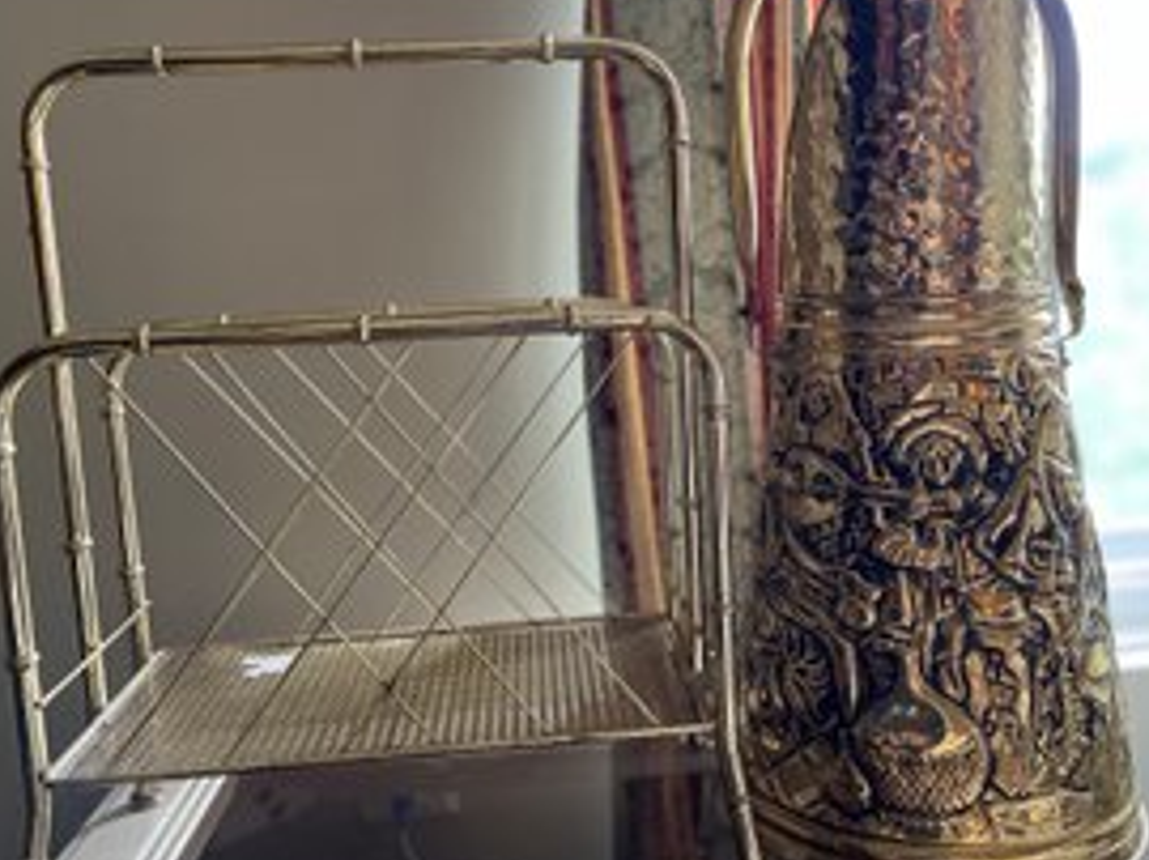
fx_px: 1094
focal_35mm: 33
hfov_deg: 55.4
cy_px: 415
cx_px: 611
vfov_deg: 42.9
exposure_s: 1/60
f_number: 1.6
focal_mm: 5.1
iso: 250
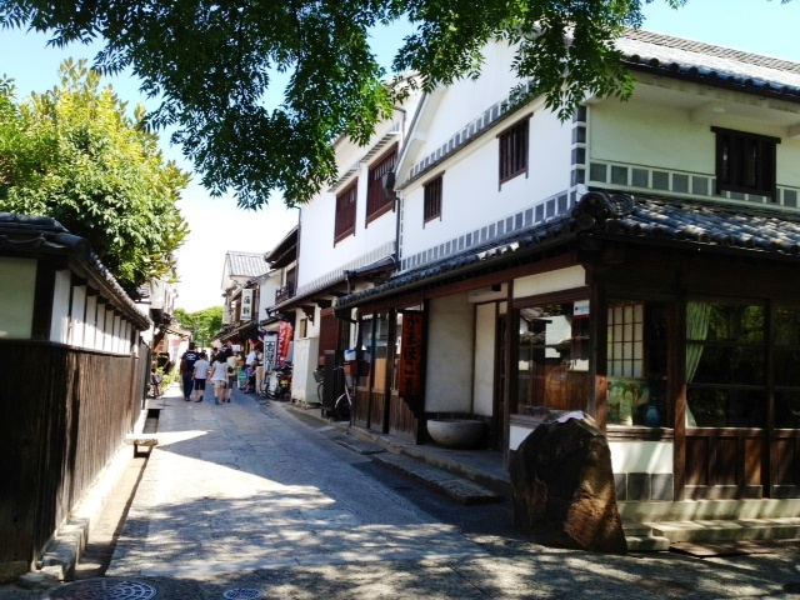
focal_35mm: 35
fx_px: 809
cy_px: 300
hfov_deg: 52.6
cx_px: 400
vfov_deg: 40.7
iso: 64
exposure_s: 1/521
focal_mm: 4.28
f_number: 2.4
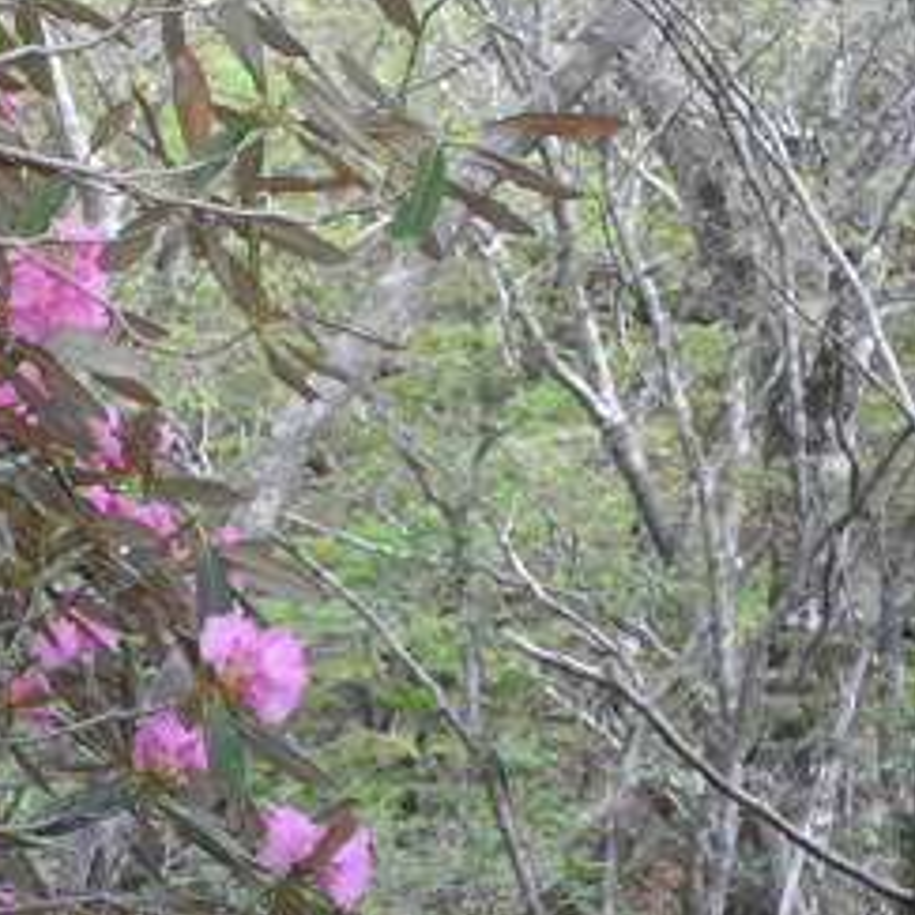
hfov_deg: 11.1
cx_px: 166
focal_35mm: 157
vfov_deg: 11.1
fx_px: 4695
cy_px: 369
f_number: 5.9
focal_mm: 19.6
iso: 800
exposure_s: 1/125
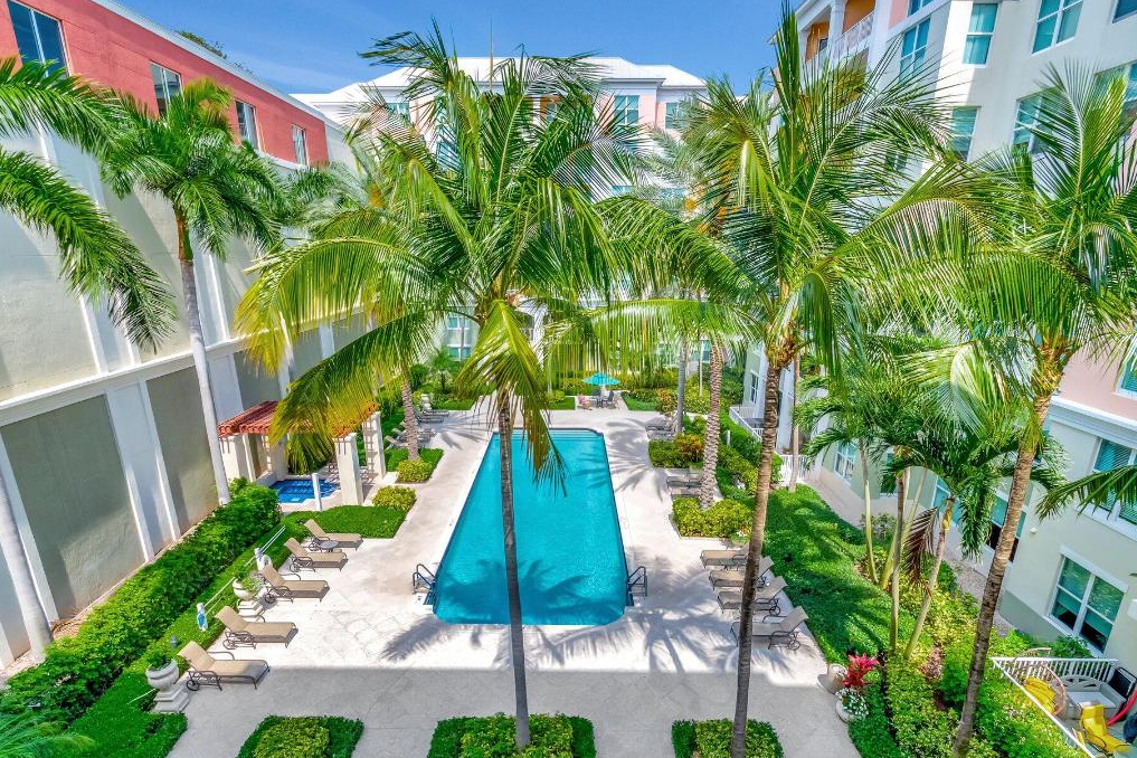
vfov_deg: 70.2
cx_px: 556
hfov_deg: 93.3
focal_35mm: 17
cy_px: 426
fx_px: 537
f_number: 8
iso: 640
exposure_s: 1/250
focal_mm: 10
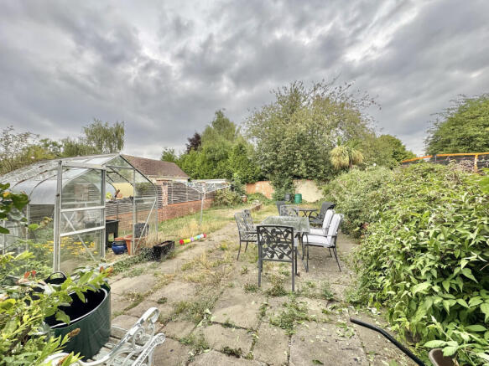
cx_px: 244
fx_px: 198
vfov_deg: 85.7
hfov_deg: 102.1
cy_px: 183
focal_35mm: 14
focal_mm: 2.22
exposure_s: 1/282
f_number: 2.2
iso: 40
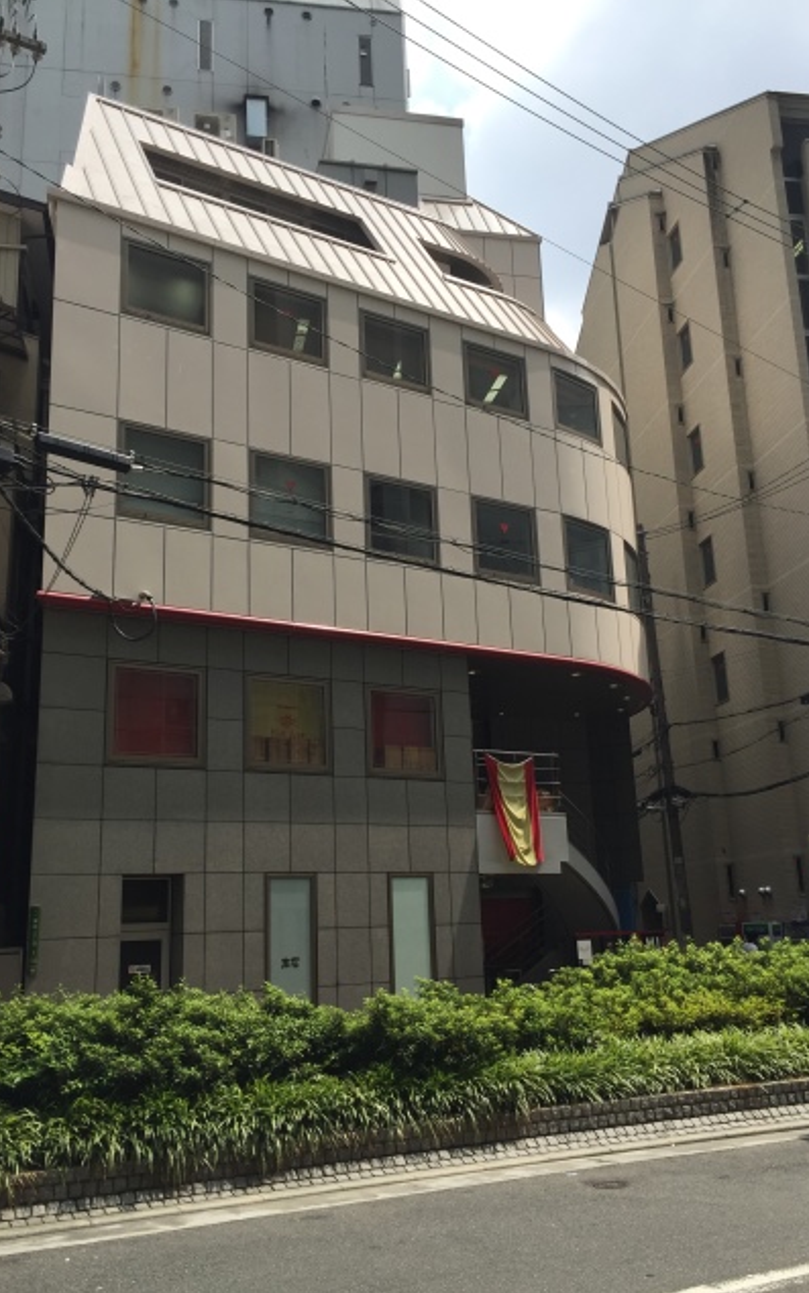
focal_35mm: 31
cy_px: 650
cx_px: 401
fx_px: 1093
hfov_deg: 40.6
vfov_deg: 61.2
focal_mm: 4.15
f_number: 2.2
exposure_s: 1/1236
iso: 32
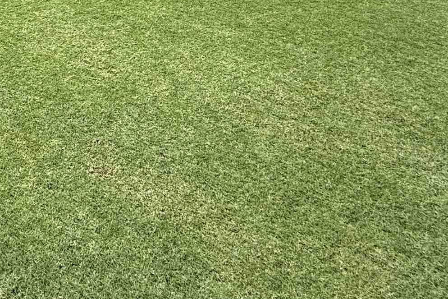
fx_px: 560
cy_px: -165
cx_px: -50
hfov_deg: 36.5
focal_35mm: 45
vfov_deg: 23.2
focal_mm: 2.22
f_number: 2.2
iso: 50
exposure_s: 1/307
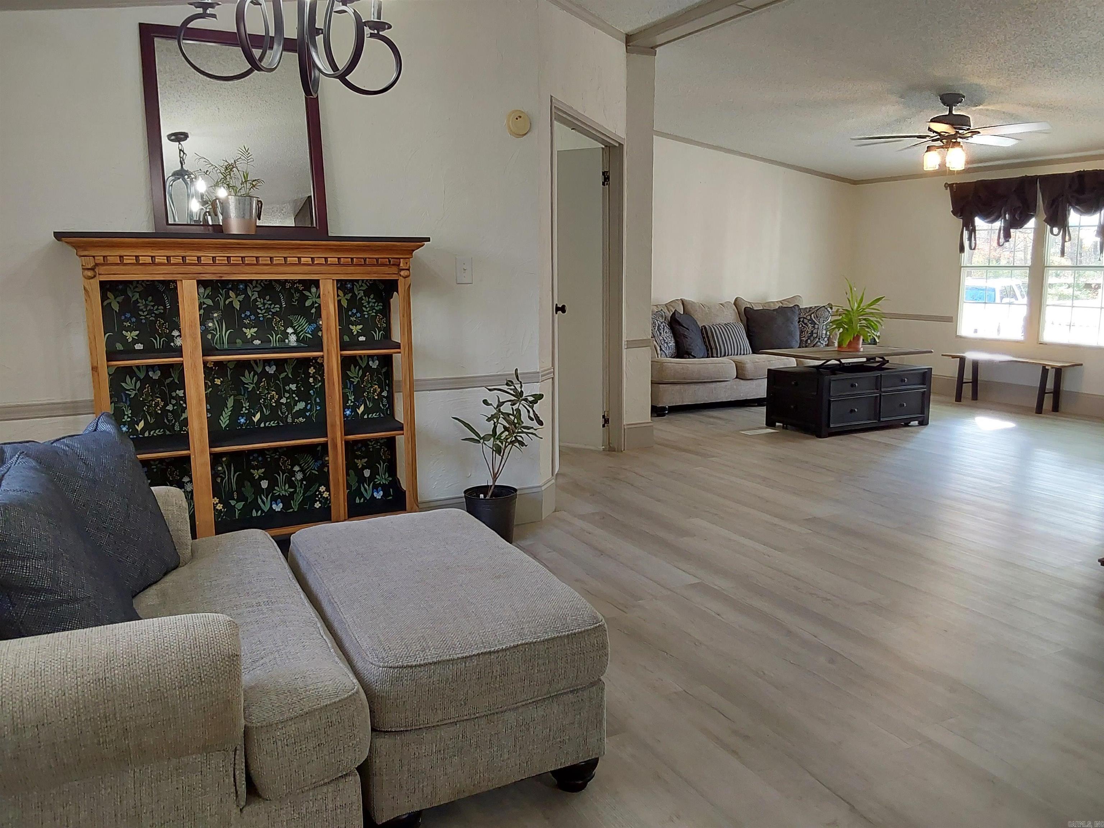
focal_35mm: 28
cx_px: 552
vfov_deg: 49.7
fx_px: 893
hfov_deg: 63.4
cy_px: 414
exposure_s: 1/60
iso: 200
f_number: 1.9
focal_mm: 2.91
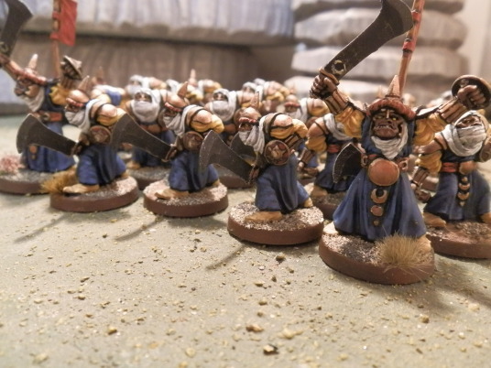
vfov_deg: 49.7
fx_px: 397
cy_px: 184
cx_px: 246
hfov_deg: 63.4
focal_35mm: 28
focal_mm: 5
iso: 400
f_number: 3.1
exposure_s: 1/40
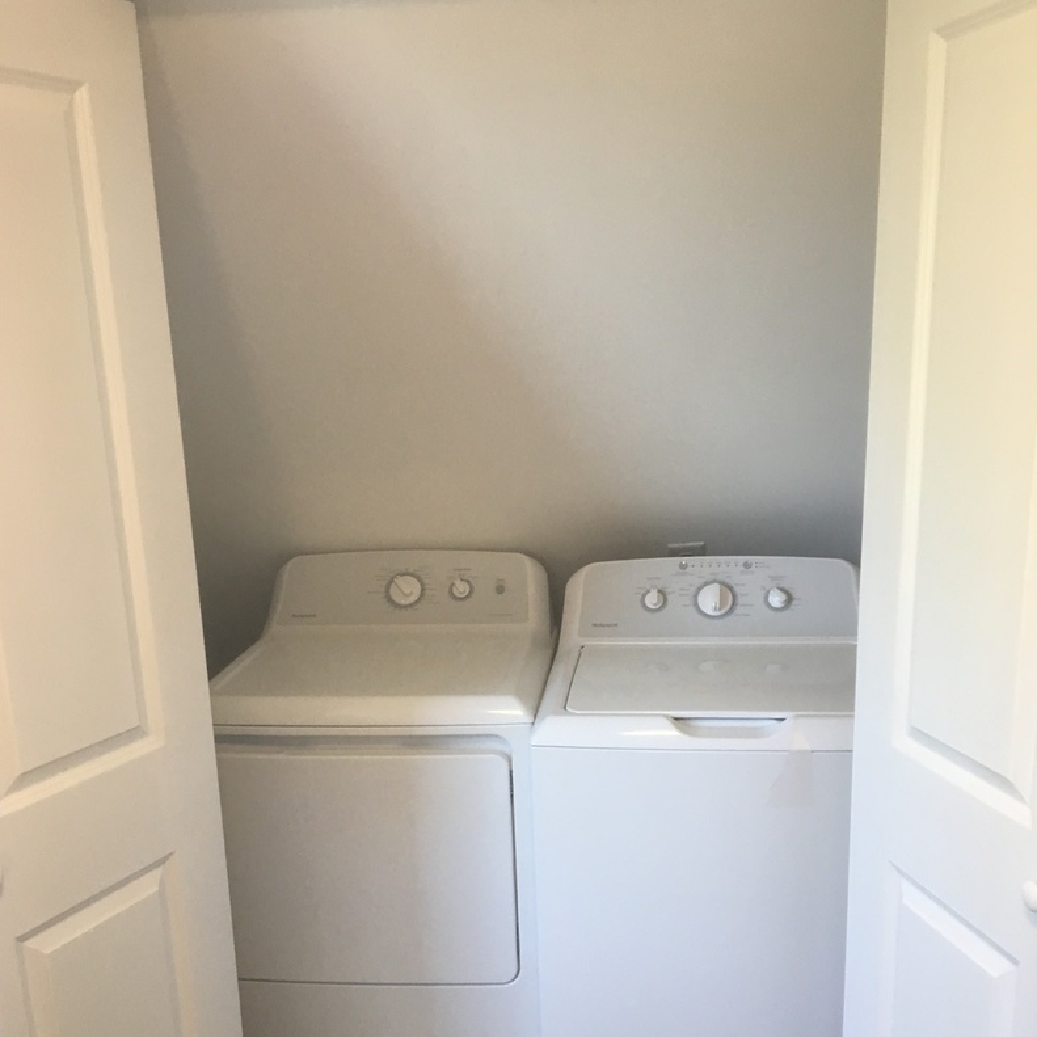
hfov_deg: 47.2
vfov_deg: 46.9
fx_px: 1186
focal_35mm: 35
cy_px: 638
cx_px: 513
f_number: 2.2
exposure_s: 1/30
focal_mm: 4.15
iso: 40
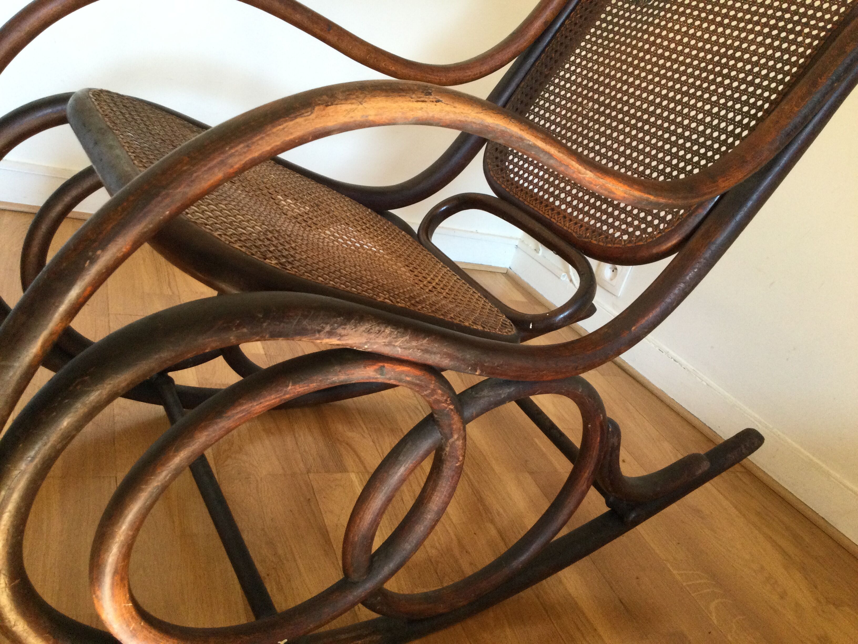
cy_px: 322
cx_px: 429
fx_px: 768
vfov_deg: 45.4
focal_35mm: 31
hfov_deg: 58.4
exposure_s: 1/33
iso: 64
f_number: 2.4
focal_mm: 3.3
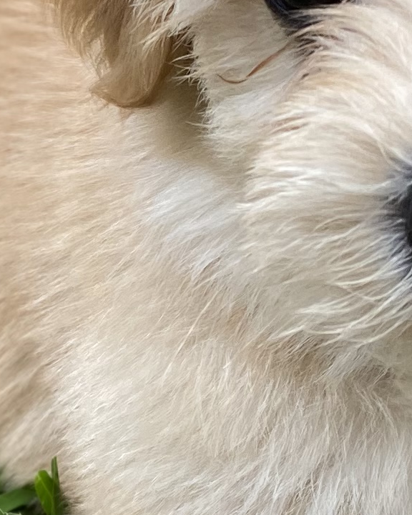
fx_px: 2166
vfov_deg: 13.6
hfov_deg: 10.9
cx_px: 230
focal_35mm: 142
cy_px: 319
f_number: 1.8
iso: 32
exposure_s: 1/128
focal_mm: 4.25
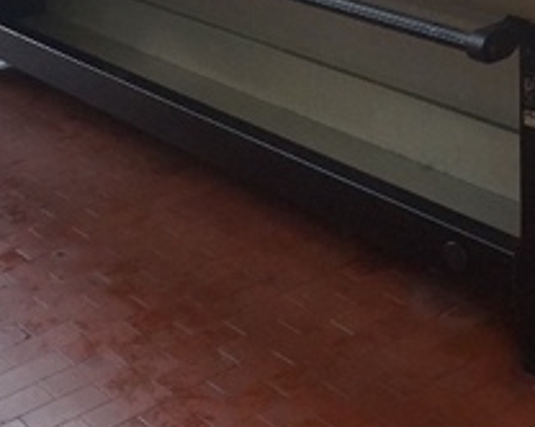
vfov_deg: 18.9
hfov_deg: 24.2
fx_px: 1234
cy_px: -33
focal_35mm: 78
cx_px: 399
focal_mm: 16
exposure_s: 1/160
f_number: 3.5
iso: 2000
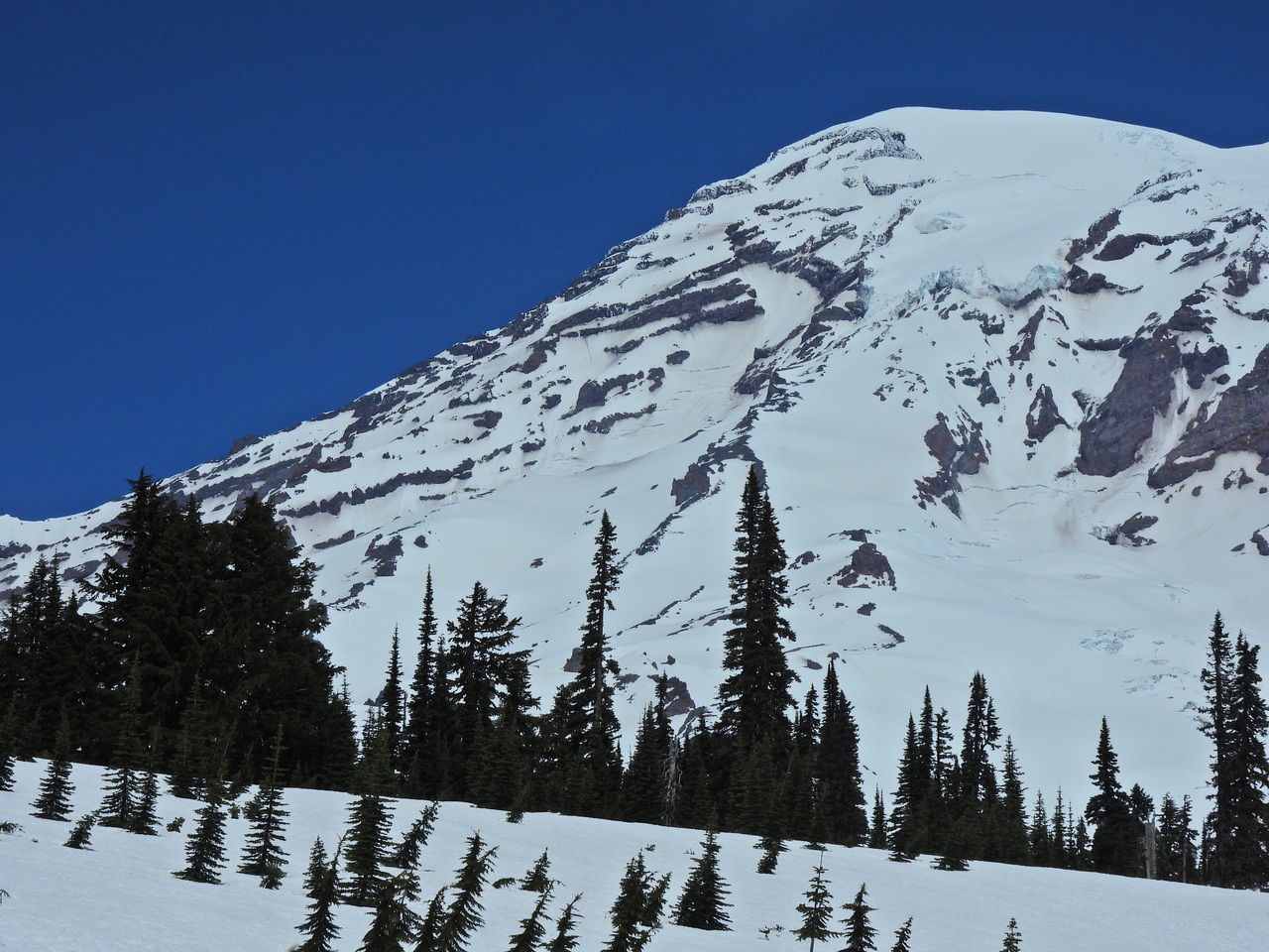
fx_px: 3849
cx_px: 634
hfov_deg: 18.7
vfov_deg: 14.1
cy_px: 476
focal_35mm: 105
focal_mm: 18.7
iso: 100
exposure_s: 1/2000
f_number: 6.3
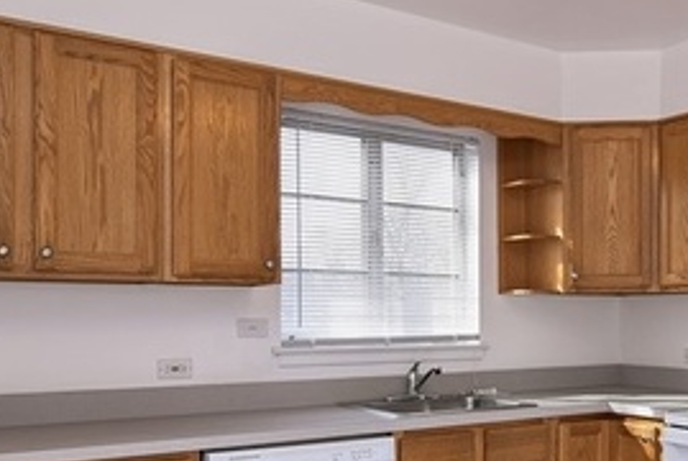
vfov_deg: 32.4
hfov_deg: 46.0
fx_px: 750
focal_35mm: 39
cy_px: 416
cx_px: 578
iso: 100
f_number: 8
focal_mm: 11
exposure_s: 1/6
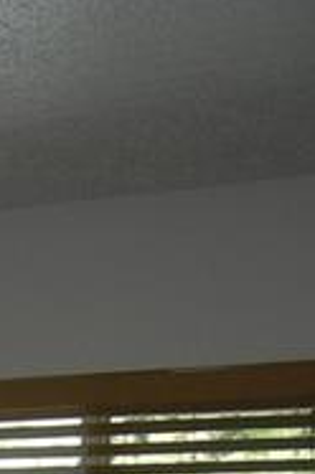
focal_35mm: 154
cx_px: -333
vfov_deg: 12.3
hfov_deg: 8.4
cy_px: 829
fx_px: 2029
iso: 64
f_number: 2.7
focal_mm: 7.5
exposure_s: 1/30
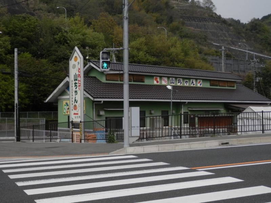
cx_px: 136
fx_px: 352
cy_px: 102
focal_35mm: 45
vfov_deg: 32.2
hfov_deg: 42.1
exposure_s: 1/800
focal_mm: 8
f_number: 3.8
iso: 80
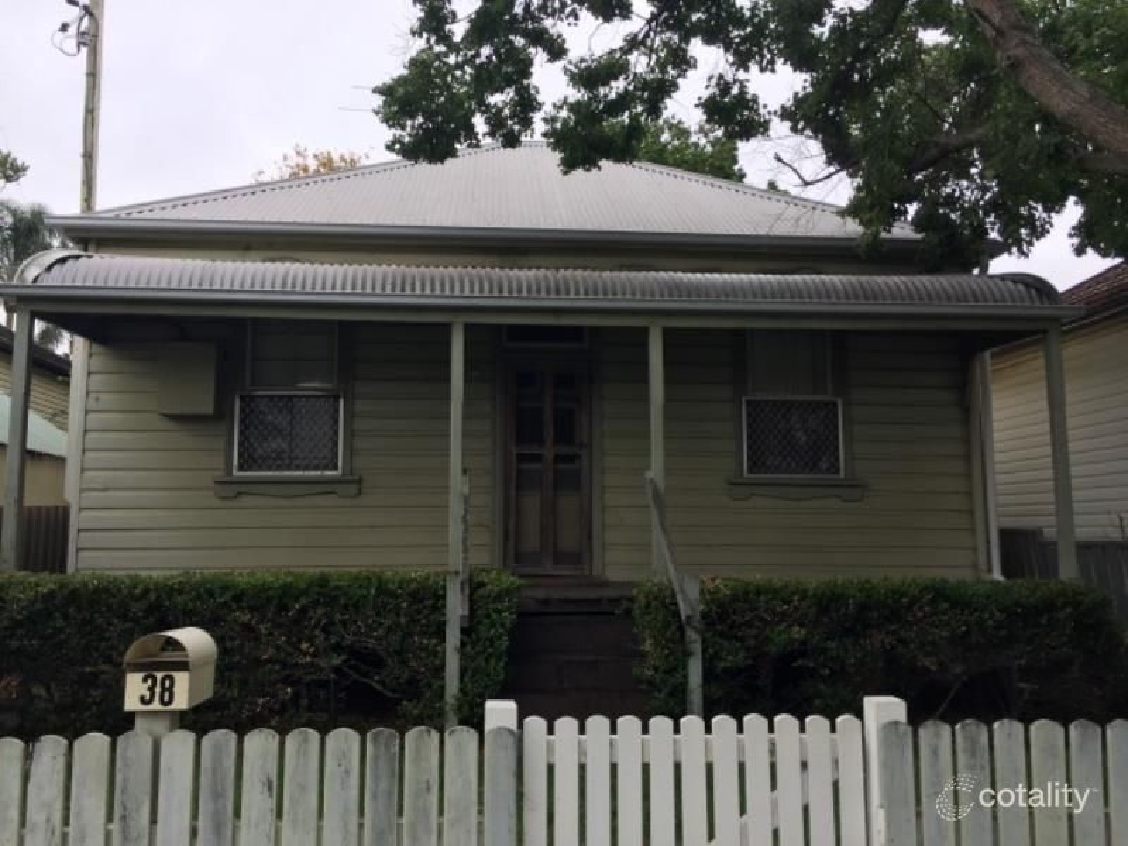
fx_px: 945
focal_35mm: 29
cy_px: 423
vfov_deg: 48.2
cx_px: 564
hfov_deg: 61.7
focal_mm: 4.15
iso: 32
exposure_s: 1/373
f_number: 2.2
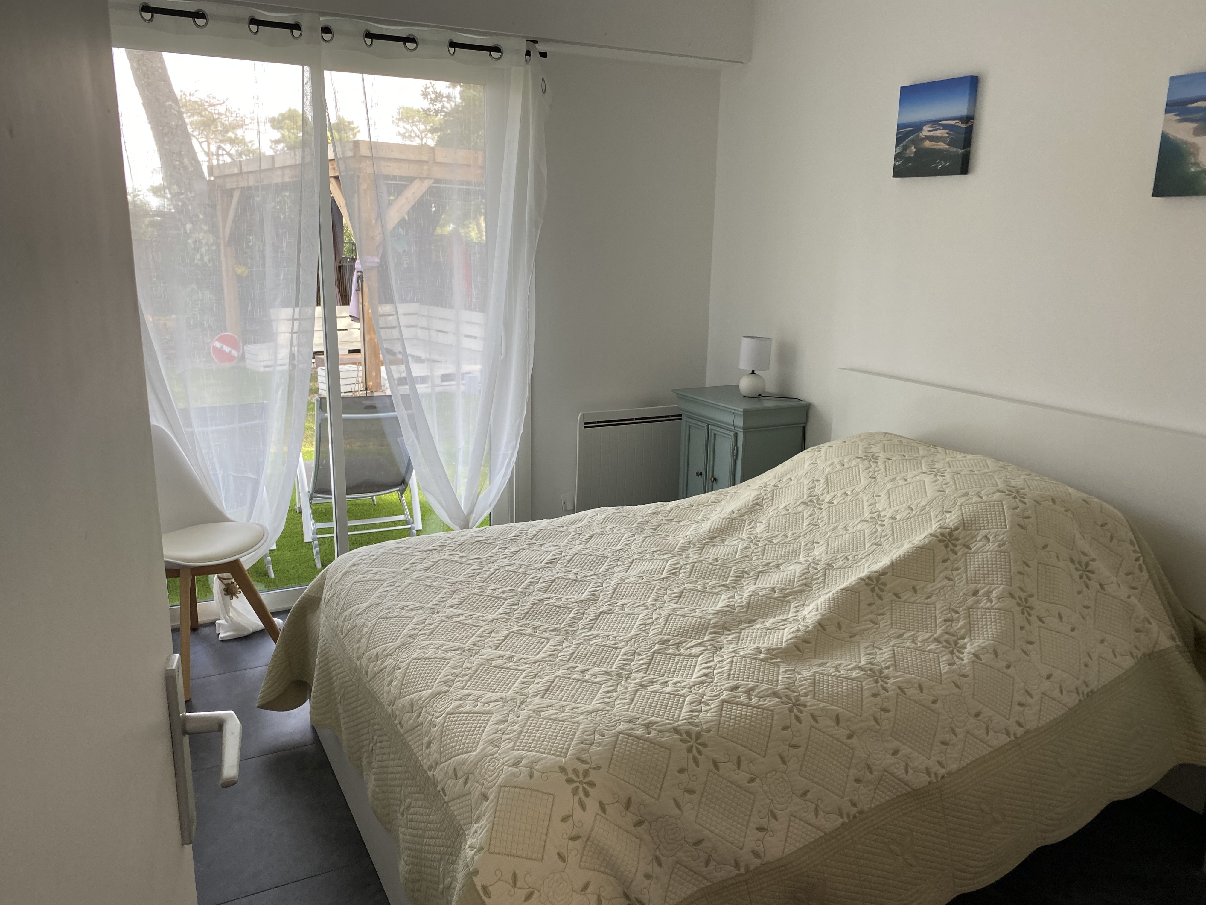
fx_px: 906
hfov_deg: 67.3
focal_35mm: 26
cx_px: 603
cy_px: 452
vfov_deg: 53.1
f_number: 1.8
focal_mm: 4.25
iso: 80
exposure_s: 1/122
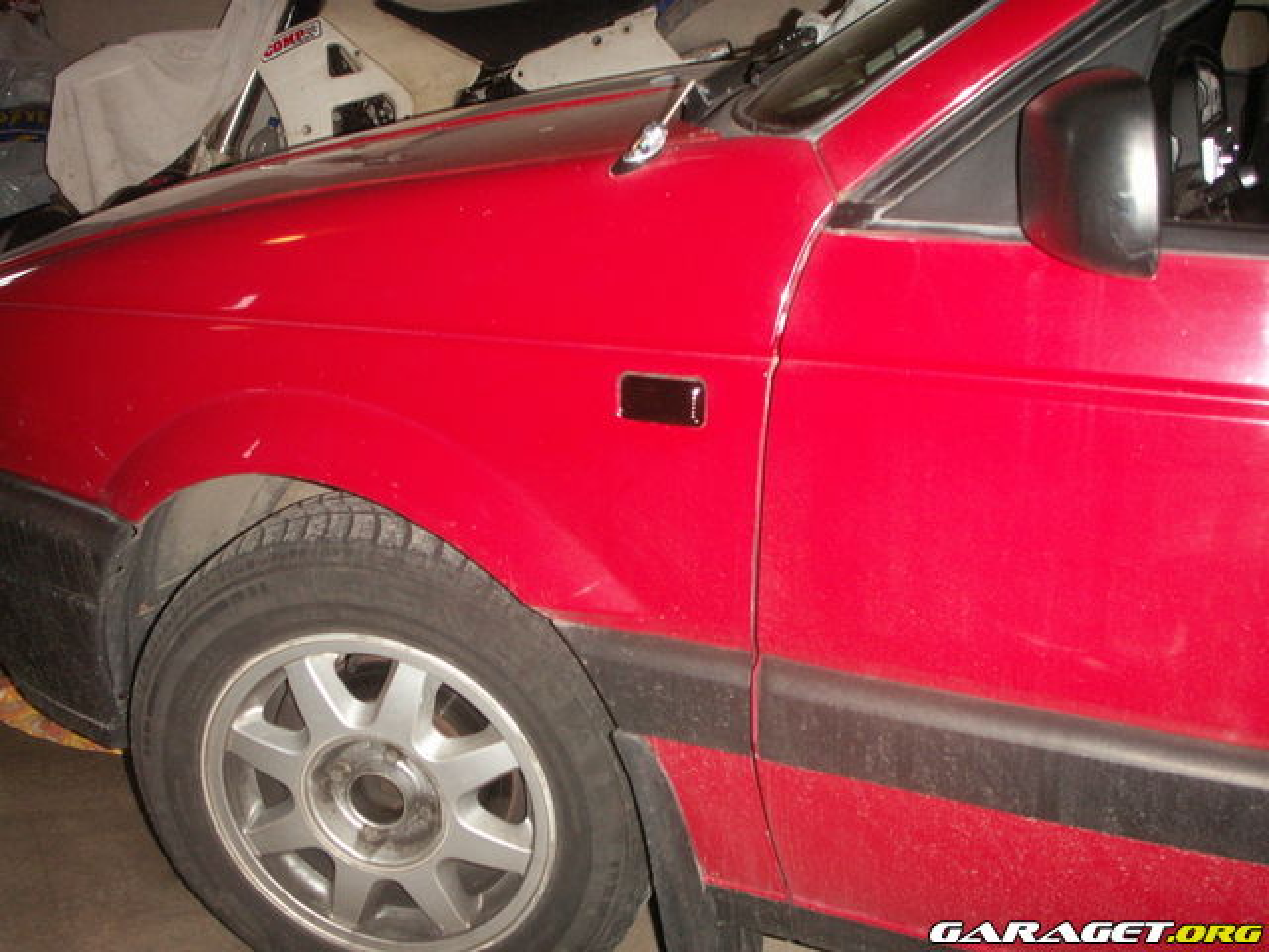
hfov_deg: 50.1
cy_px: 476
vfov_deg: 38.7
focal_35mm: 37
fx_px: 1356
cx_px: 634
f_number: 3.5
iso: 160
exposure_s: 1/40
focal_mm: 7.7
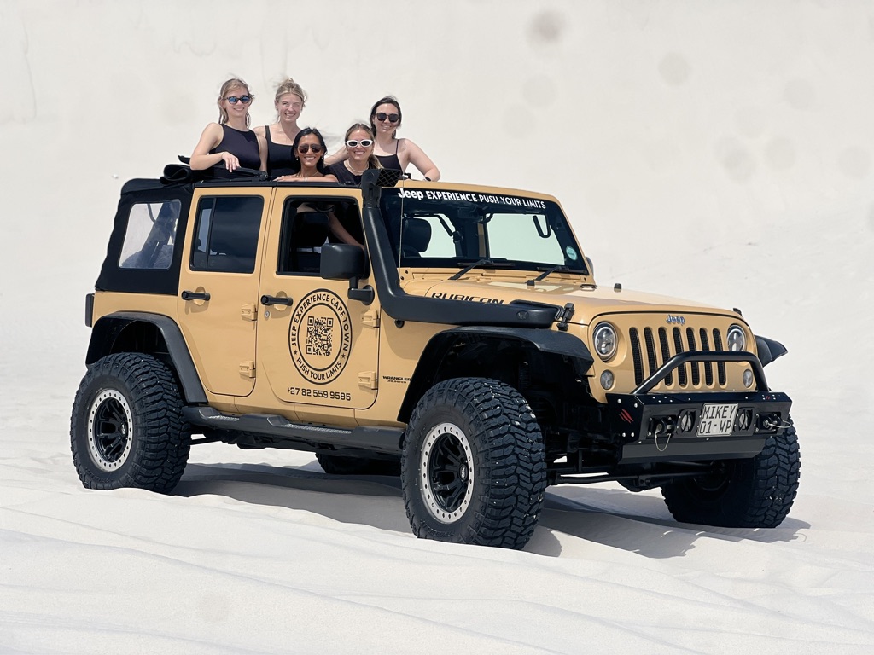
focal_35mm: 77
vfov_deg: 19.1
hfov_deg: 25.3
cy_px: 328
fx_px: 1944
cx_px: 437
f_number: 2.8
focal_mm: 9
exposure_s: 1/1946
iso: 32
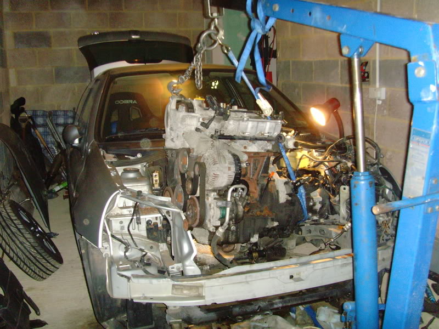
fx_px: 495
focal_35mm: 39
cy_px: 164
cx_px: 220
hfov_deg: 47.9
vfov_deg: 36.8
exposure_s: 1/45
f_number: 3.5
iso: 400
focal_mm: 6.6
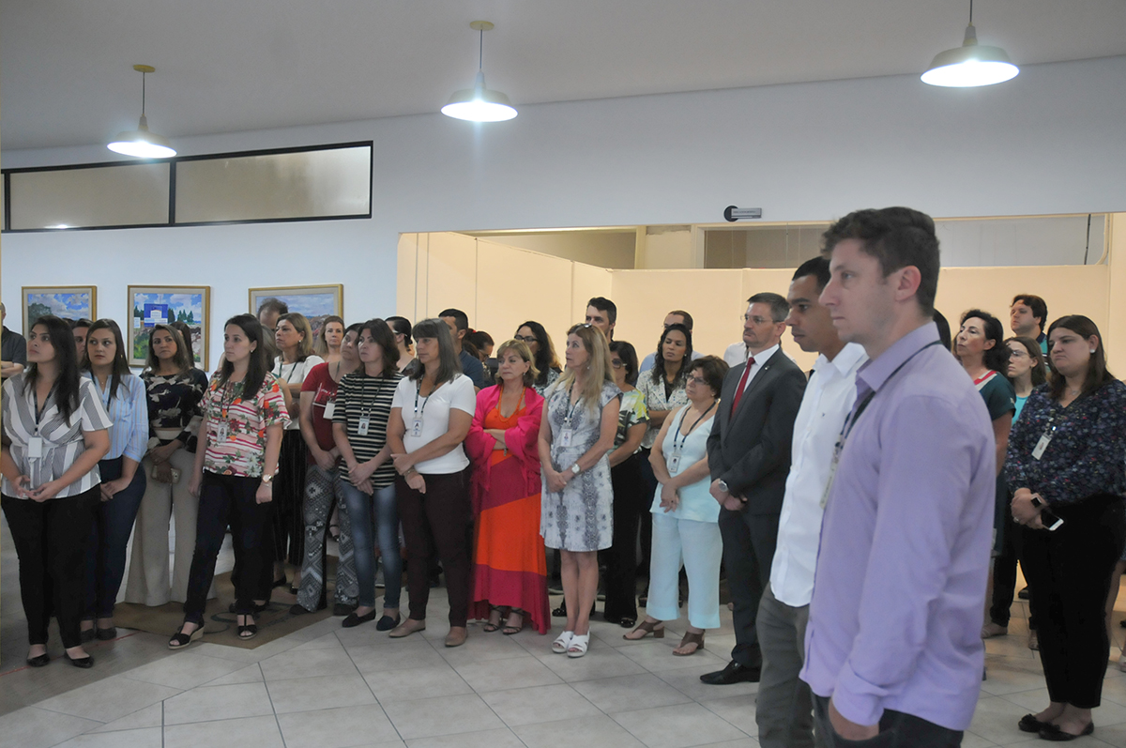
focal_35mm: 33
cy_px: 374
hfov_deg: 57.3
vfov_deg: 39.9
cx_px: 563
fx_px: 1031
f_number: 4.5
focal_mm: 22
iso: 1000
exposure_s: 1/50
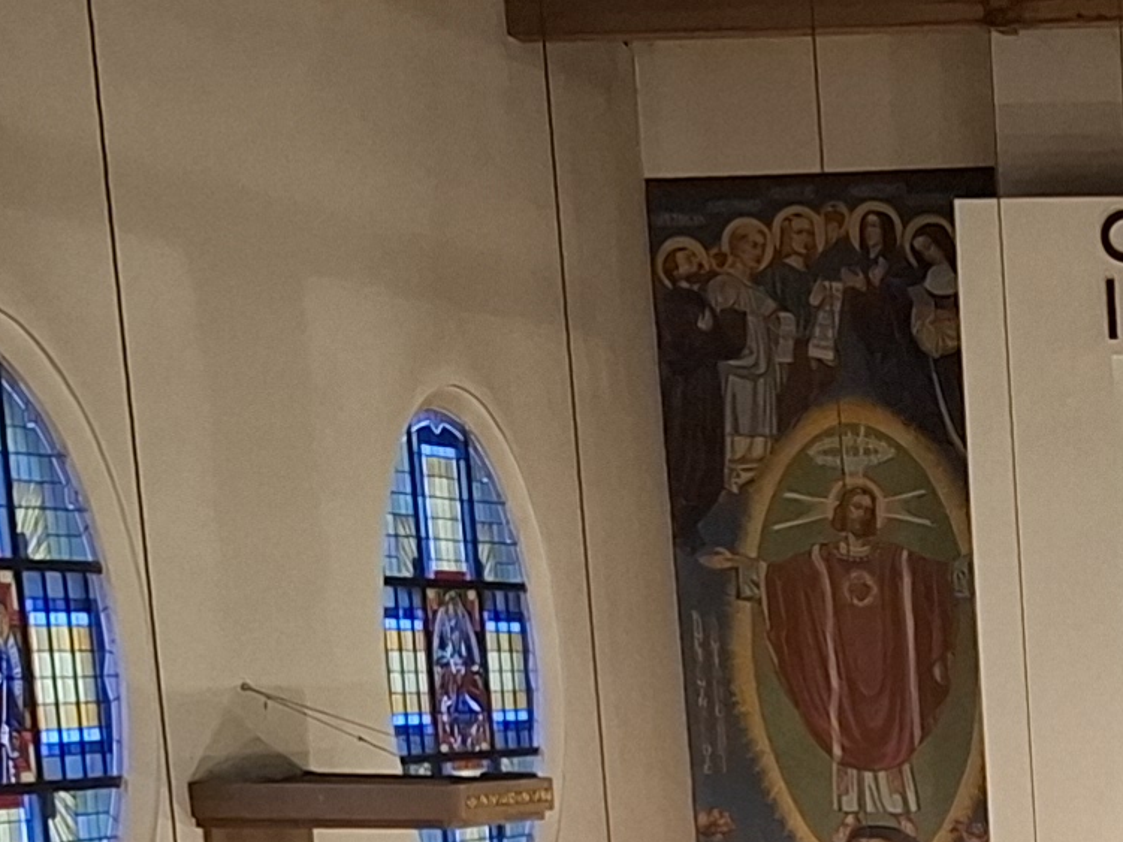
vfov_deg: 11.0
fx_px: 4055
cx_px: 1667
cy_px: 1582
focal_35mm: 125
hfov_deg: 14.7
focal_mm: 5.54
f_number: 1.8
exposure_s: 1/25
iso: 320
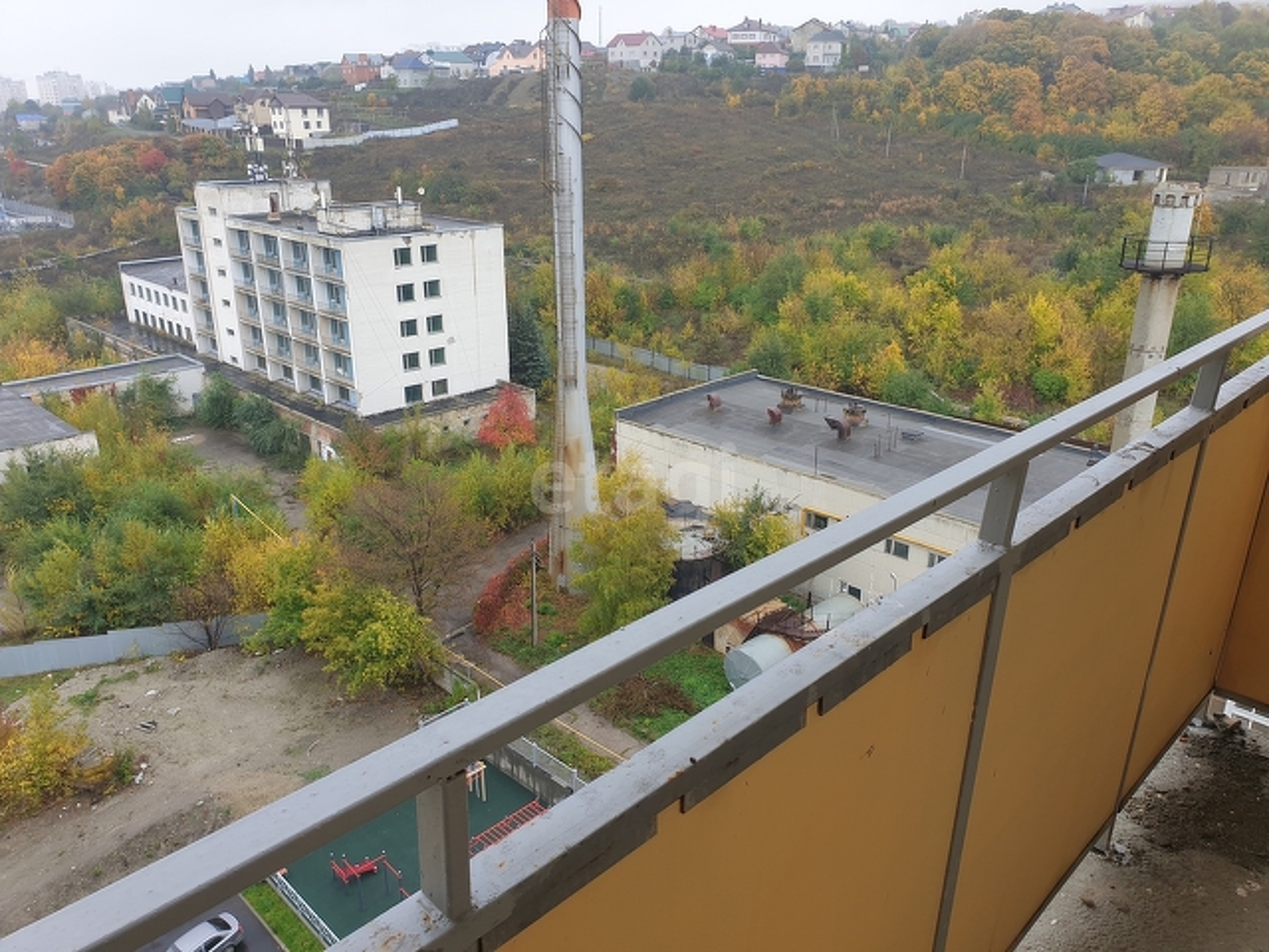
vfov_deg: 53.1
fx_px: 953
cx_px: 634
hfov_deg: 67.3
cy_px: 476
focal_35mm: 26
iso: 50
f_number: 2.4
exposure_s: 1/196
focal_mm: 4.3
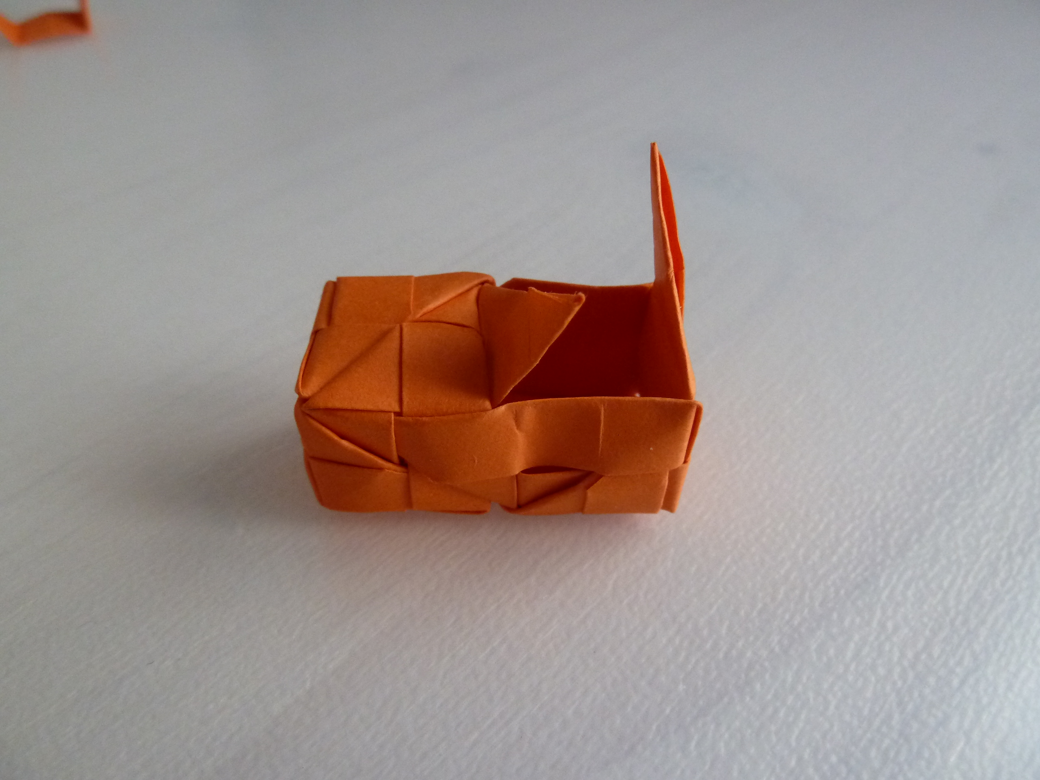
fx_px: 751
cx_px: 520
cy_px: 390
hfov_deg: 69.4
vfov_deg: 54.9
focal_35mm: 25
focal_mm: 4.1
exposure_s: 1/20
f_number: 3.3
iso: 400
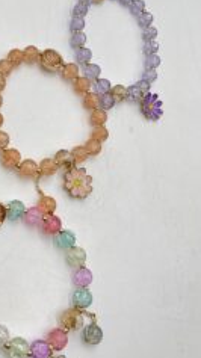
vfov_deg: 43.9
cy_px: 115
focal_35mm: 46
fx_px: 437
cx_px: 29
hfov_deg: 25.3
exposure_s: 1/237
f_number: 1.6
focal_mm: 5.1
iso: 40
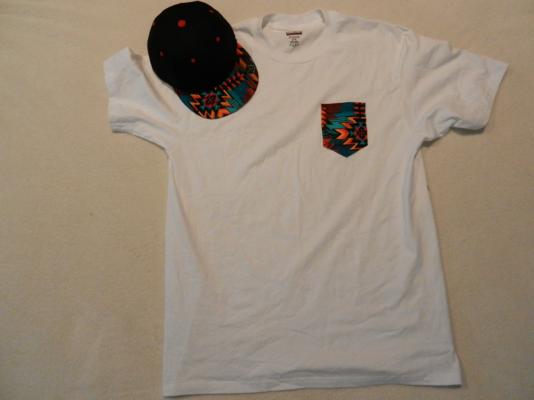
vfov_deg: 54.9
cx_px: 267
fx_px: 386
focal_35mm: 25
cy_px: 200
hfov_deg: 69.4
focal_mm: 4.5
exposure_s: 1/20
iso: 800
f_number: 3.5
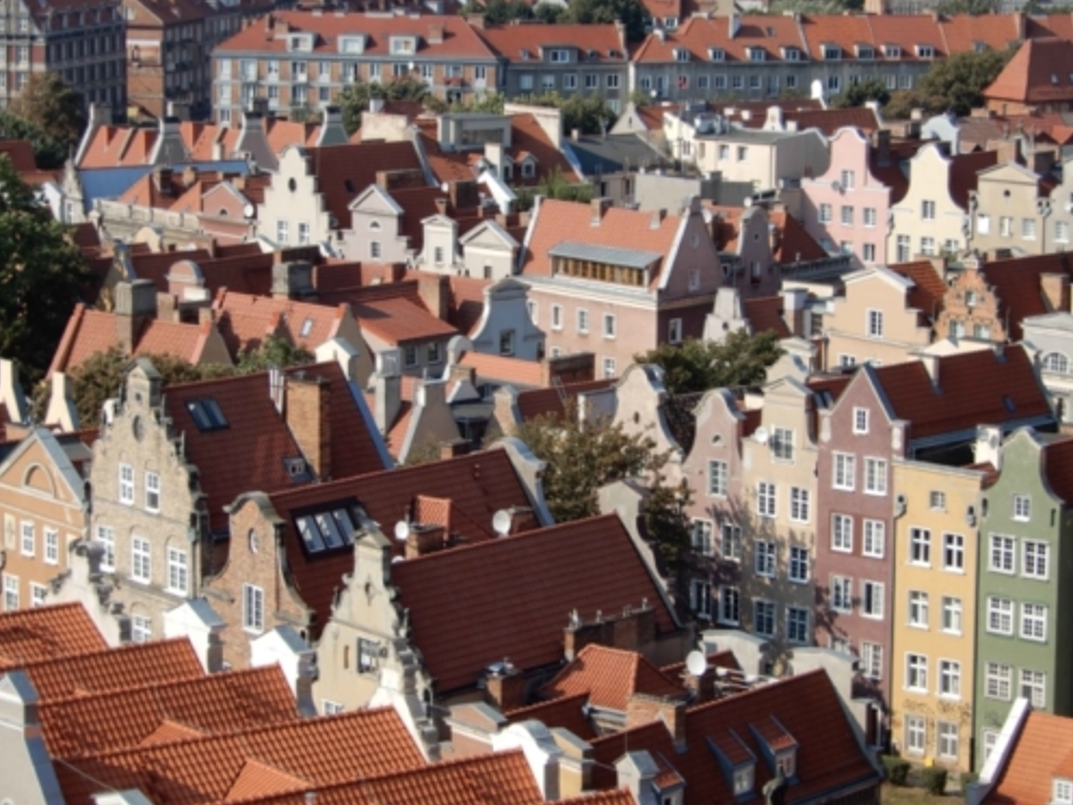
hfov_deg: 16.3
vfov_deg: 12.2
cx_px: 534
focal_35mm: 121
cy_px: 401
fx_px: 3751
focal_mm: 21.4
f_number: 5
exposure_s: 1/400
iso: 80
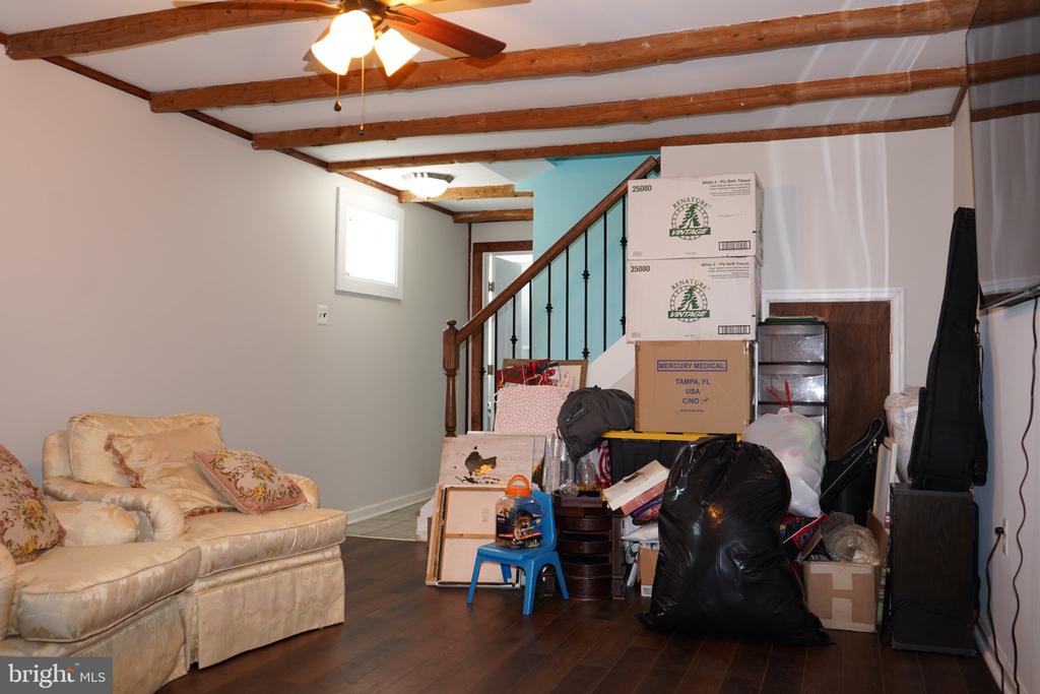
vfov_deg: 42.3
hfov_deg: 60.3
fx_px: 896
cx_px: 520
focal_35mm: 31
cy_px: 347
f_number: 4
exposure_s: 1/60
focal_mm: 31
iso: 800
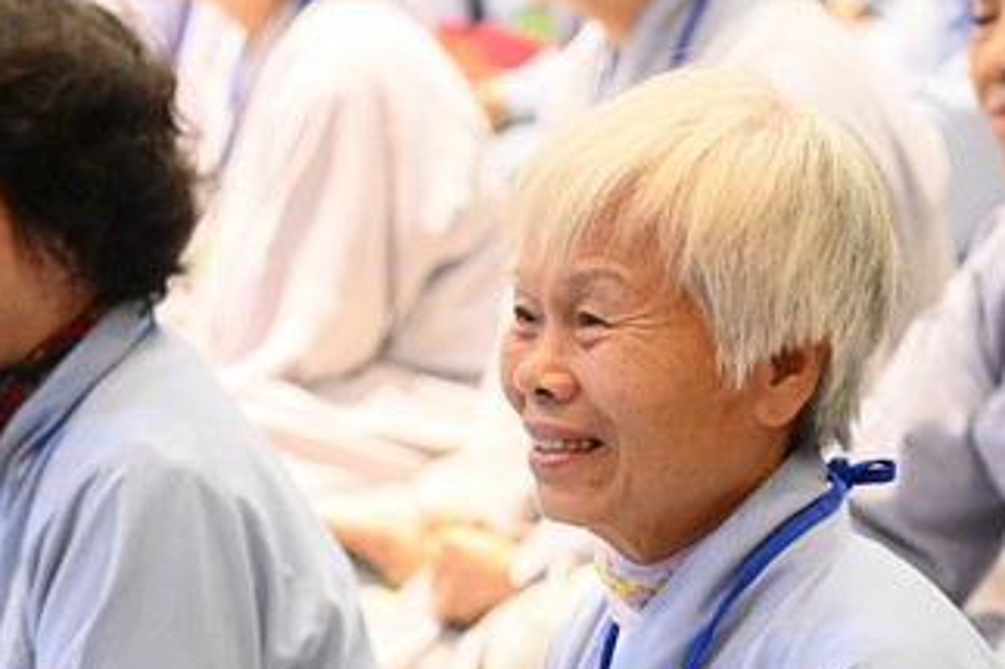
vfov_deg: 7.2
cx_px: 585
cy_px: 538
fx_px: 5329
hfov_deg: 10.8
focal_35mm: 191
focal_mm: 95
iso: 8000
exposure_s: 1/160
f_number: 4
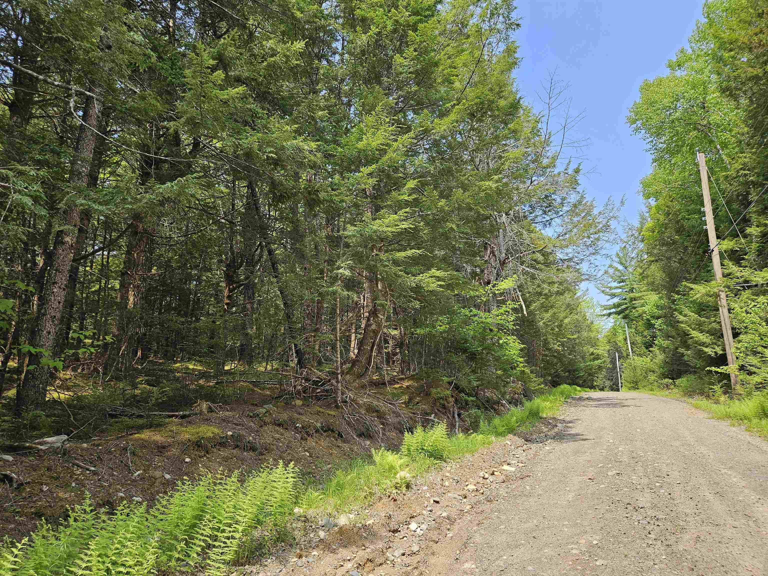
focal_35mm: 23
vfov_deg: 58.9
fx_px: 510
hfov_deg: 73.9
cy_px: 288
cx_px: 384
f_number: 1.8
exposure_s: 1/719
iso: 40
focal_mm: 5.4
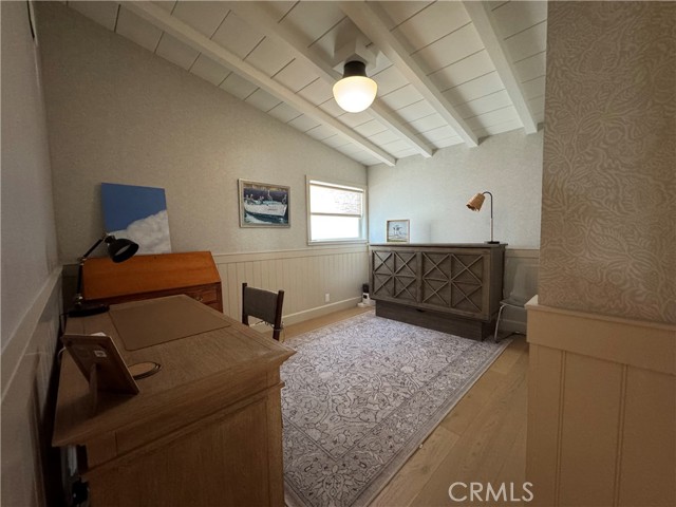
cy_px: 254
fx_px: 273
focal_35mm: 14
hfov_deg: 102.1
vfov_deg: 85.7
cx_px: 338
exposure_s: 1/60
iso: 640
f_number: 2.2
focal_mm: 2.22
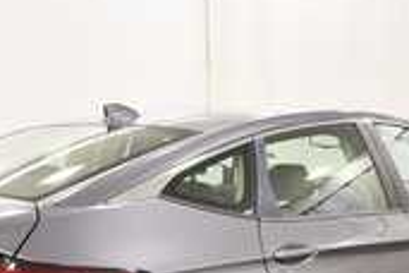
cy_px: 303
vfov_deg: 18.7
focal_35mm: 70
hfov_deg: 28.8
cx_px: 165
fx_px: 795
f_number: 5.6
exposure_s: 1/125
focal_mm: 20
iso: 1250
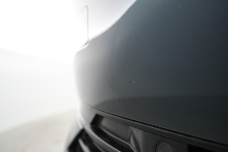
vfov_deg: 46.4
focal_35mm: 28
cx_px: 114
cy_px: 76
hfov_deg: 65.5
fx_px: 177
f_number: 4.5
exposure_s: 1/100
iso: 6400
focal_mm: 28
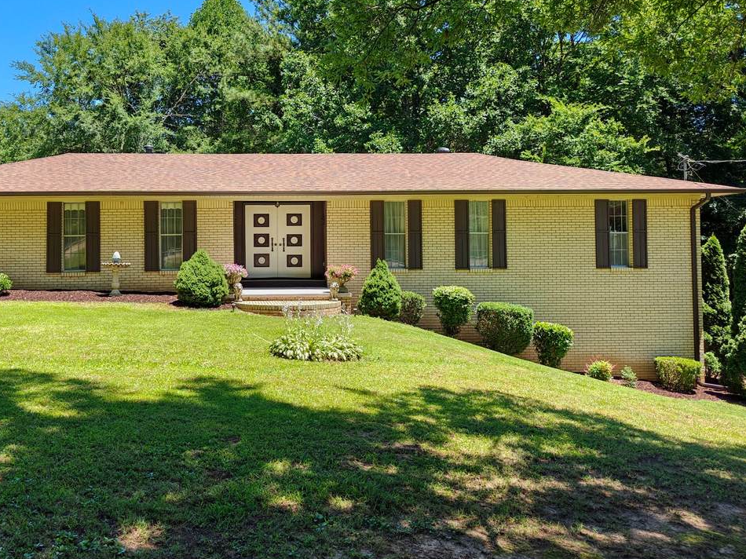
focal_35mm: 31
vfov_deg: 45.2
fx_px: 668
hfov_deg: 57.4
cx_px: 266
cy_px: 227
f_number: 1.6
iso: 50
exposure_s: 1/428
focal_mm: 6.06
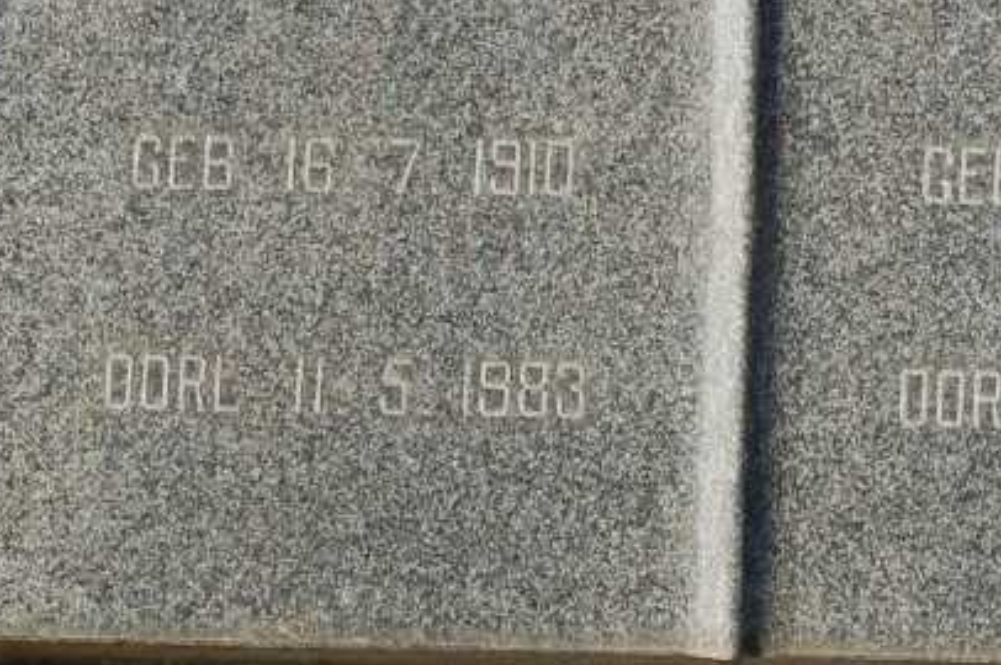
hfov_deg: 11.0
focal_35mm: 186
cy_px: 388
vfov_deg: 7.4
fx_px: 5168
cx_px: 772
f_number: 6.3
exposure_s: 1/400
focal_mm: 42
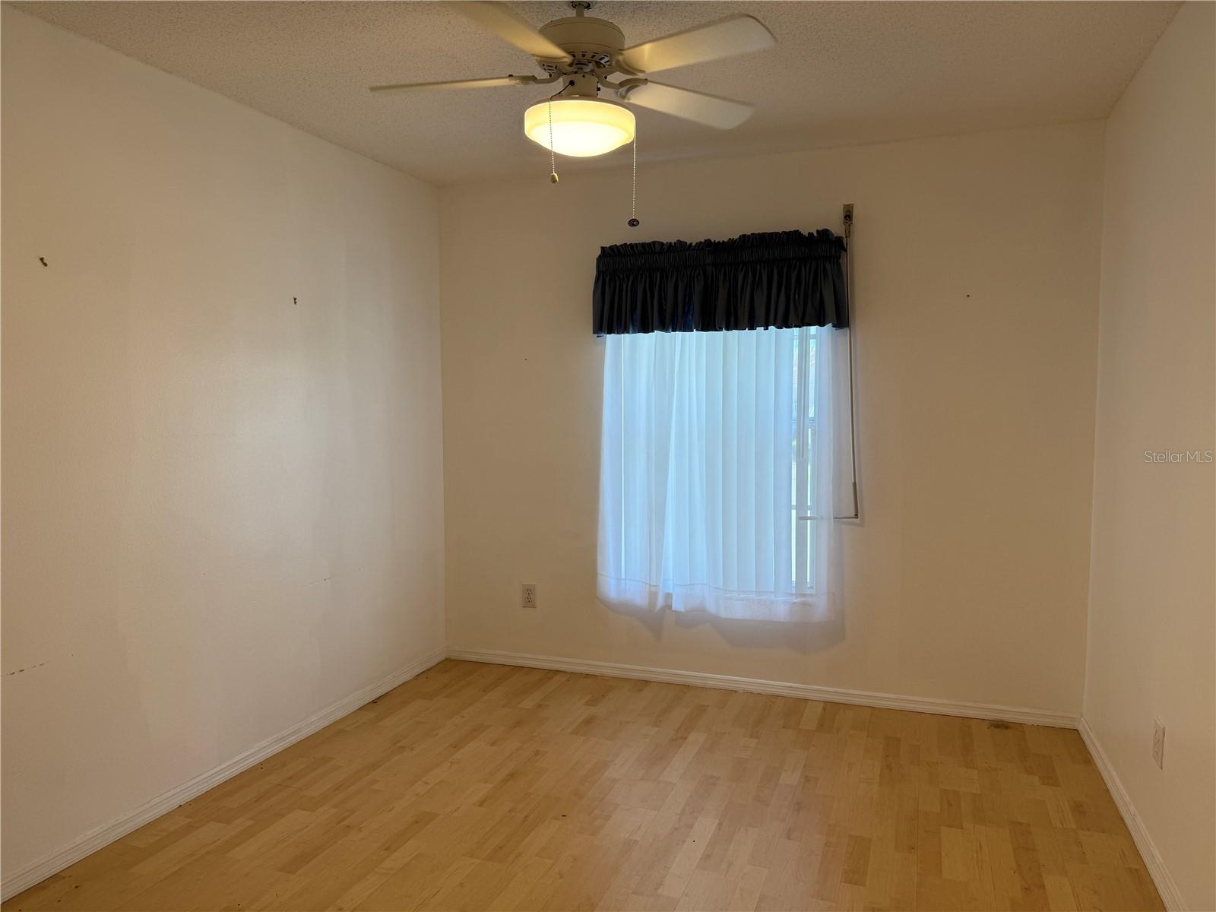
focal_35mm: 24
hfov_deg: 71.6
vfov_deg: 56.8
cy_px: 456
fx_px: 843
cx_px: 608
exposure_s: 1/134
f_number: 1.78
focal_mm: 6.76
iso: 64
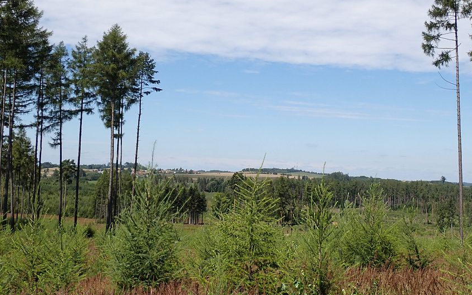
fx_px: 579
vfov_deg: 28.5
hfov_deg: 44.3
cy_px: 119
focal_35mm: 45
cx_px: 257
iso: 100
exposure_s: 1/125
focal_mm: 6.37
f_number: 10
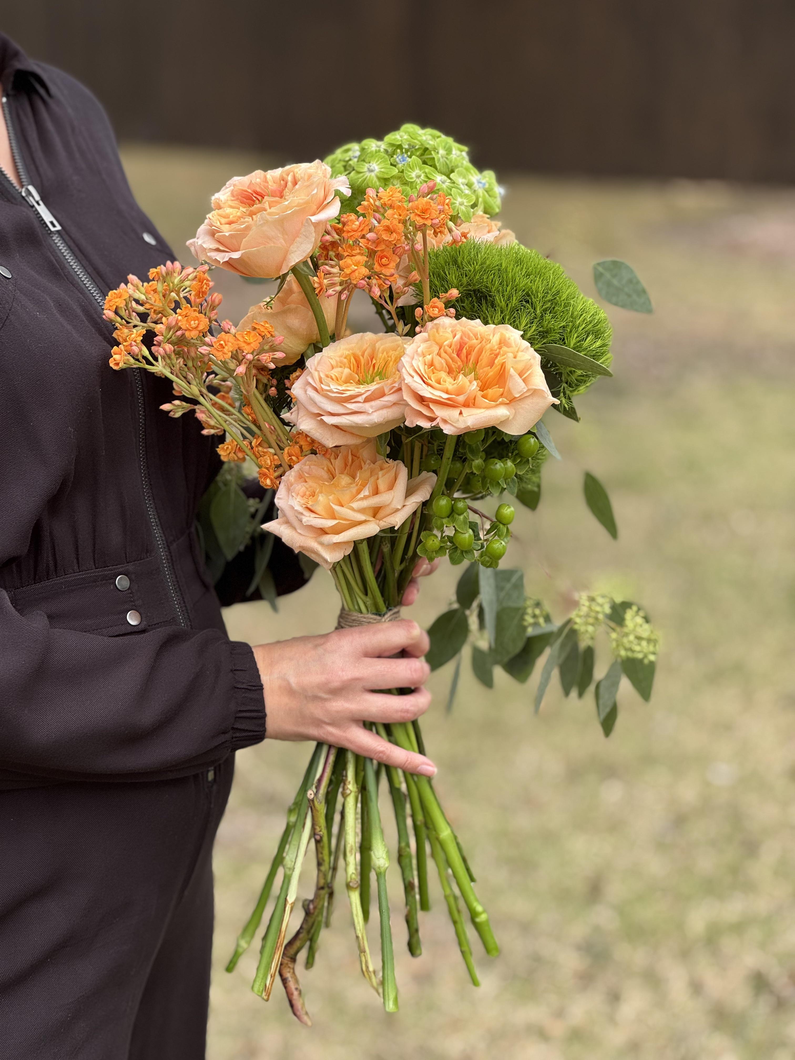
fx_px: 2358
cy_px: 530
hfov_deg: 19.1
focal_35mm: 77
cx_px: 398
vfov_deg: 25.3
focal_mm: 9
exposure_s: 1/163
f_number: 2.8
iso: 25
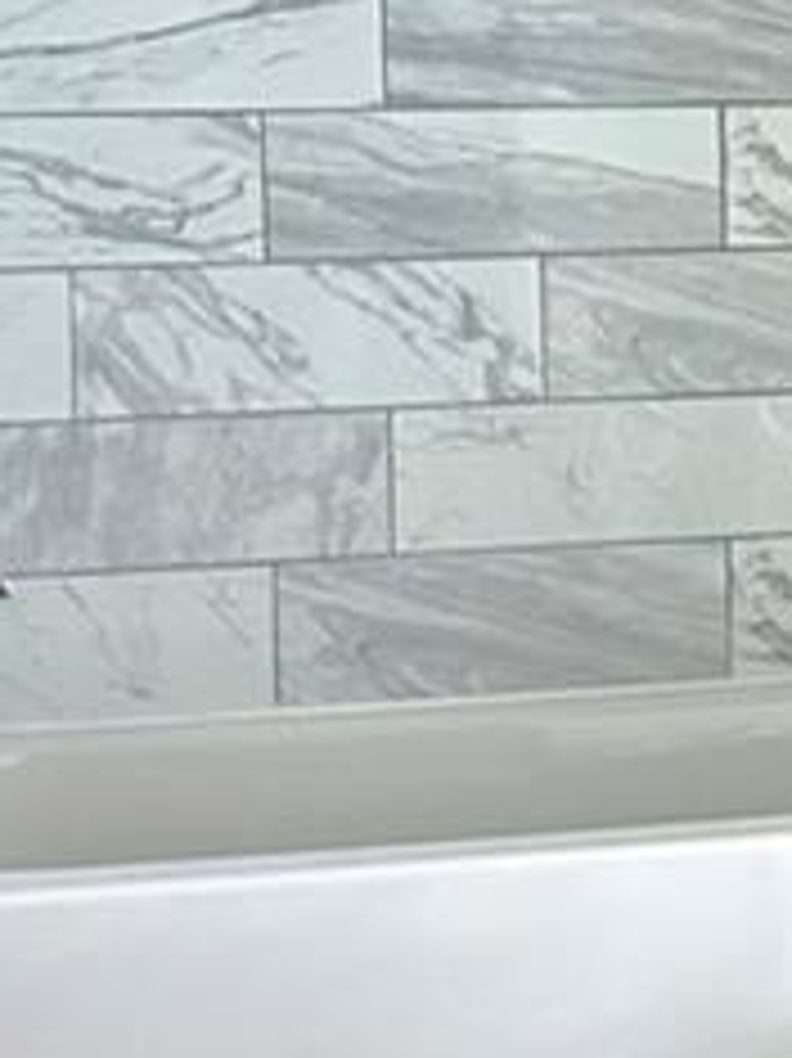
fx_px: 4061
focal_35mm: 133
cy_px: 270
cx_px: 1476
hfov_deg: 10.4
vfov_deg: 14.8
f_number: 1.5
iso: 250
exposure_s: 1/60
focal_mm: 5.7
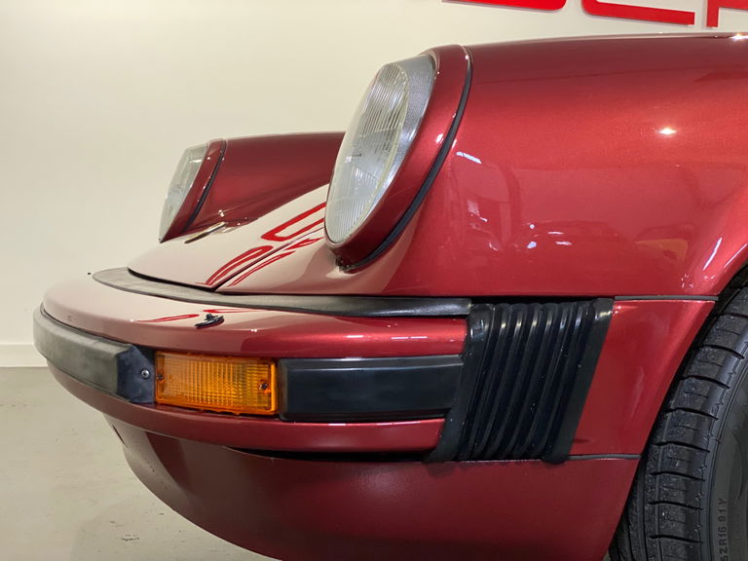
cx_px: 374
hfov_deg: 36.8
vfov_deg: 28.0
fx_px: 1124
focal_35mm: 52
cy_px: 280
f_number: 2
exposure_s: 1/40
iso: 400
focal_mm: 6
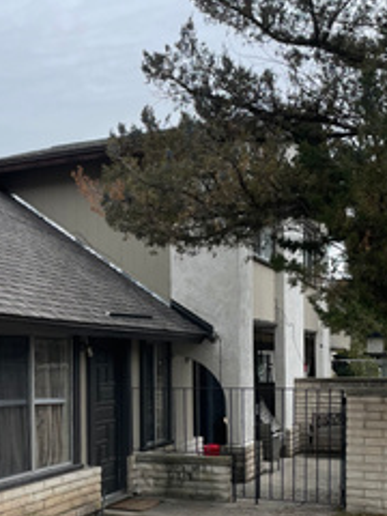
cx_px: 82
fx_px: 775
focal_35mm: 52
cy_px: 374
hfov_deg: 27.5
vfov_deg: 36.1
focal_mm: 4.2
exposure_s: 1/769
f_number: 1.6
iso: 32
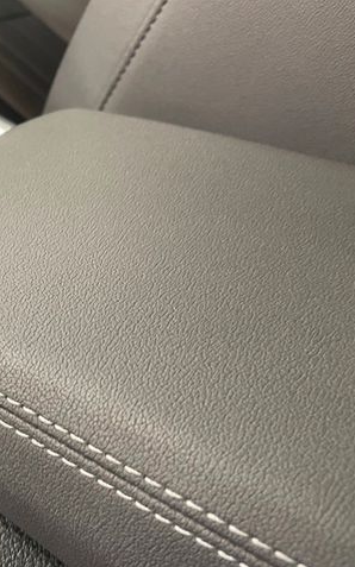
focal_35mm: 37
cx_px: 49
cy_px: 284
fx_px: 573
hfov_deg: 33.0
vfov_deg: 52.8
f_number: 1.6
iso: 500
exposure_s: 1/30
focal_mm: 4.2
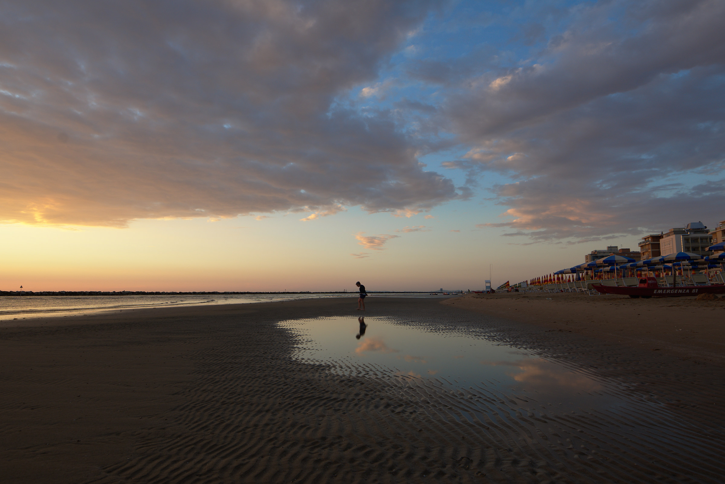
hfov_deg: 81.2
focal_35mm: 21
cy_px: 242
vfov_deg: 59.5
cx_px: 362
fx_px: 423
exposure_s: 1/30
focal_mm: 14
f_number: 9
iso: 100
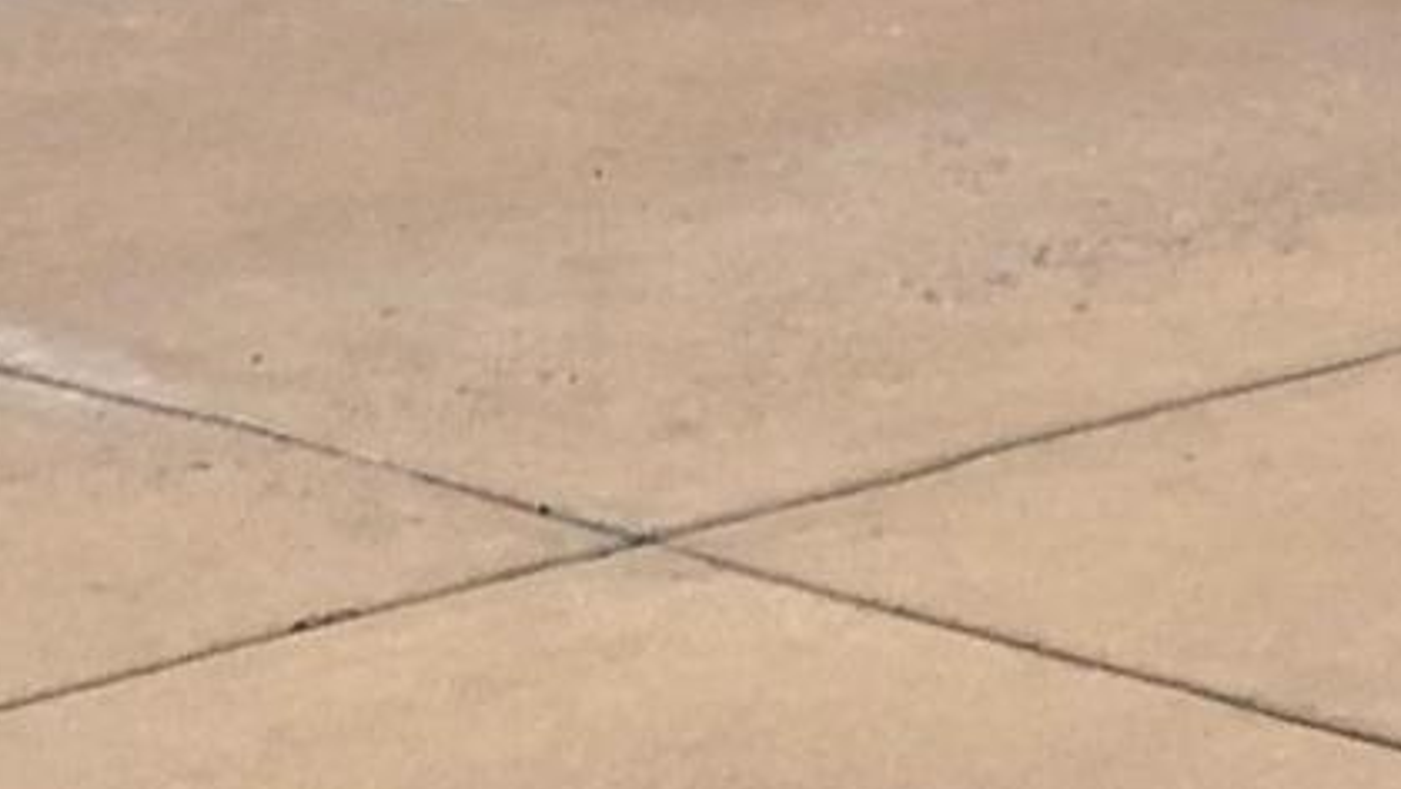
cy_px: -1407
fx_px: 10294
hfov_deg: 7.7
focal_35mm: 277
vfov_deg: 4.3
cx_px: -134
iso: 32
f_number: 2.4
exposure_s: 1/60
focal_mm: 6
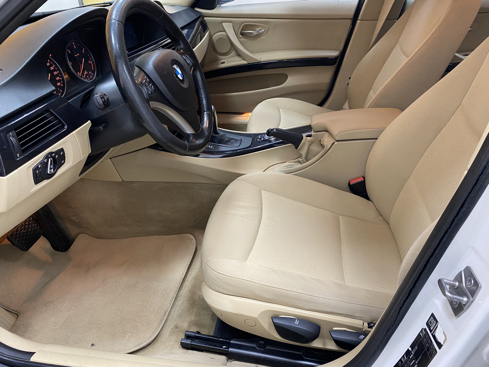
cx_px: 244
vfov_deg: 53.1
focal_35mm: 26
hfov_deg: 67.3
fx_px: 367
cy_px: 184
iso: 320
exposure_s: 1/50
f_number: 1.8
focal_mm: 4.25
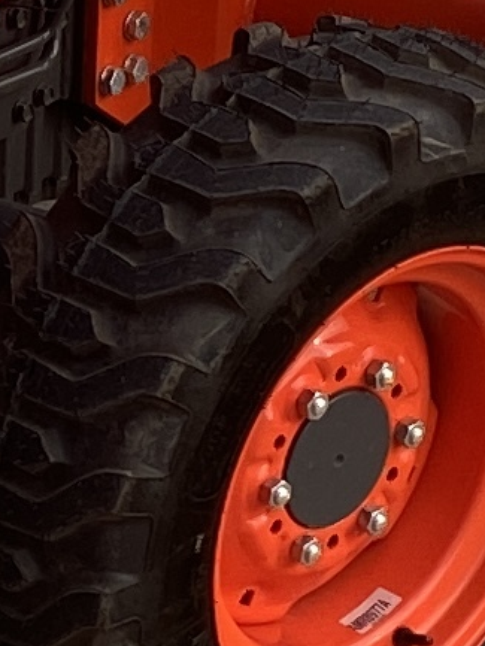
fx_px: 4519
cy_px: 94
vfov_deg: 8.2
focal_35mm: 242
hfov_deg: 6.1
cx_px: -204
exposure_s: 1/263
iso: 32
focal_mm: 4.25
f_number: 1.8
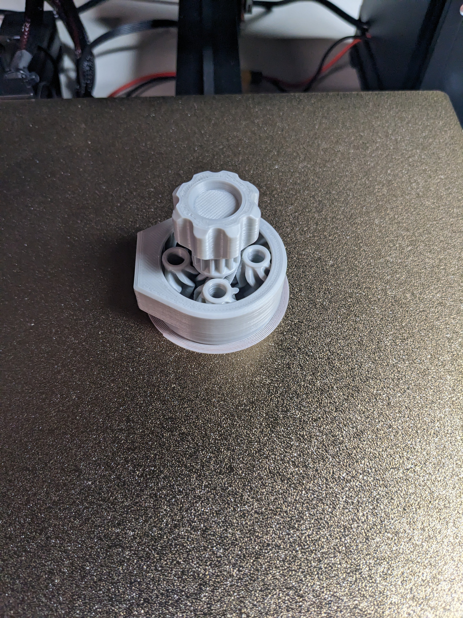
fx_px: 482
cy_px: 309
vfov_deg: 65.3
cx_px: 232
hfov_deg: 51.4
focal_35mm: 27
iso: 292
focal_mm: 4.38
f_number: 1.73
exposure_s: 1/60
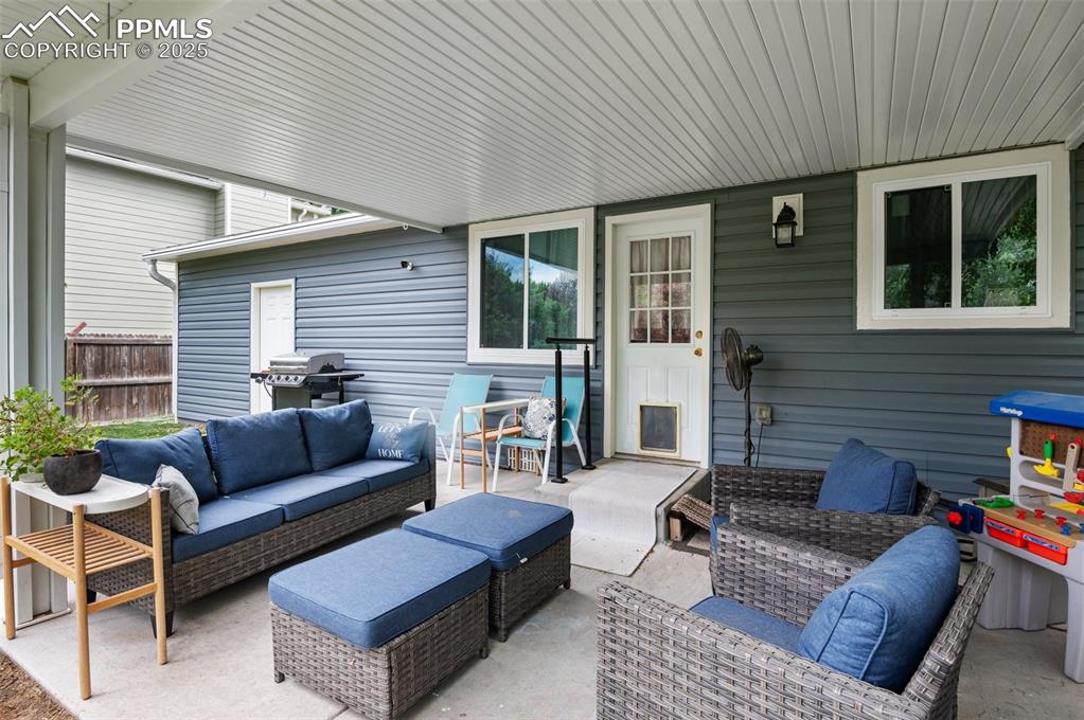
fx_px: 511
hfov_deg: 93.3
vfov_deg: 70.3
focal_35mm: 17
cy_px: 360
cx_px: 542
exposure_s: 1/20
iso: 400
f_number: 8
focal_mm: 17
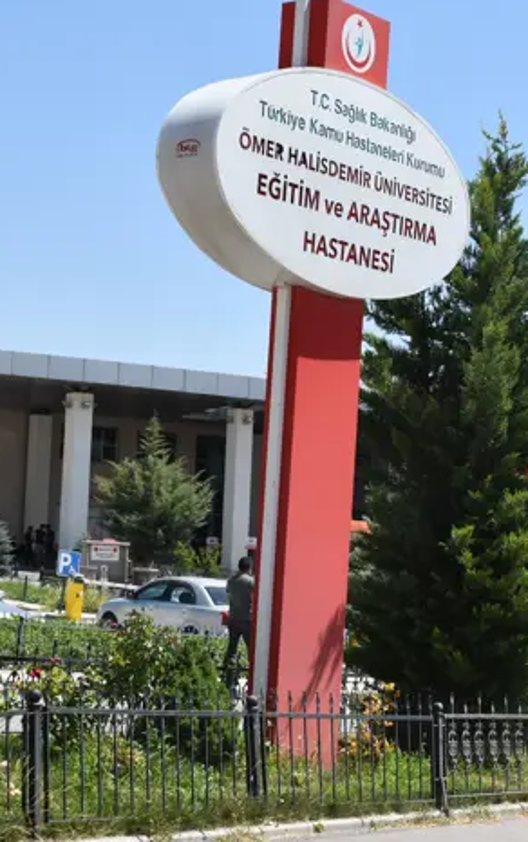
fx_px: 1724
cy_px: 433
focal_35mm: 75
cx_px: 226
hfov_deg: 17.4
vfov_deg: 27.5
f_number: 8
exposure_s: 1/500
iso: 200
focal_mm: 26
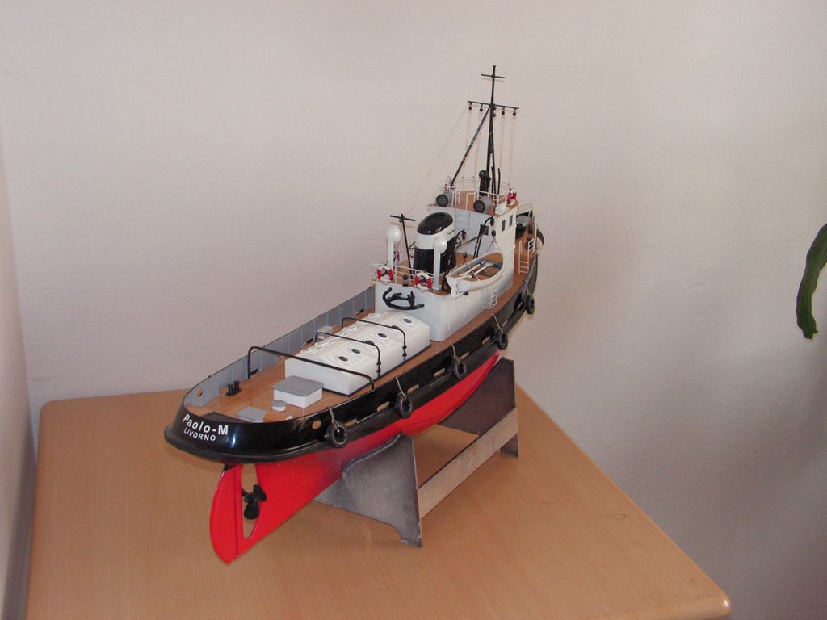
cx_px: 414
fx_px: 1051
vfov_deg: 32.9
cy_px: 310
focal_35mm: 44
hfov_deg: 42.9
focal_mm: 7.4
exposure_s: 1/40
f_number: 3.2
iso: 200
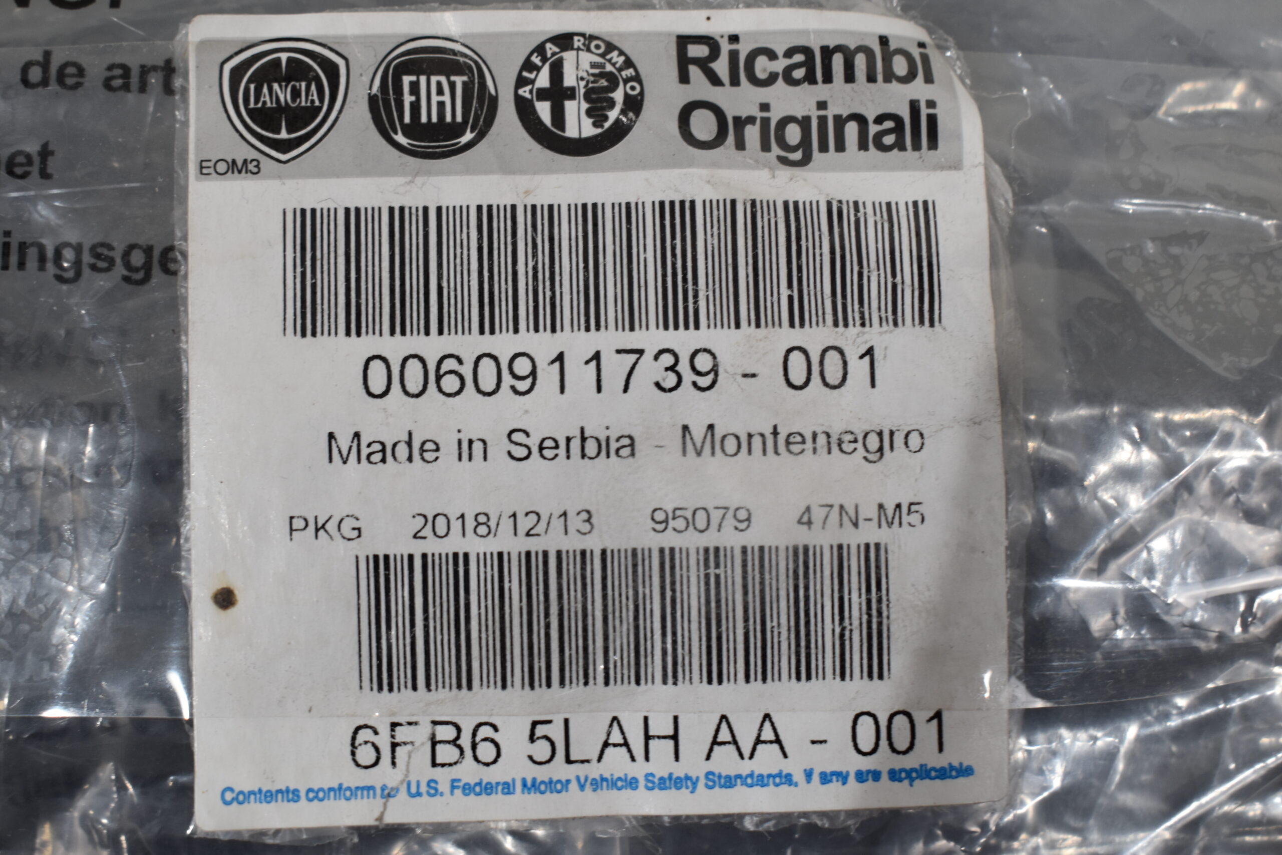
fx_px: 1870
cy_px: 428
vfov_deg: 25.8
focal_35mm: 52
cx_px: 641
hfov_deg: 37.8
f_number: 7.1
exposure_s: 1/60
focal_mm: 35
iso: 400
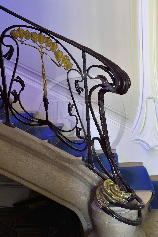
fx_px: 316
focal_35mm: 48
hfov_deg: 28.1
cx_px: 79
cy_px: 118
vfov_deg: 41.1
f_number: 6.3
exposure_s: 1/20
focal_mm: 48
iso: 1600
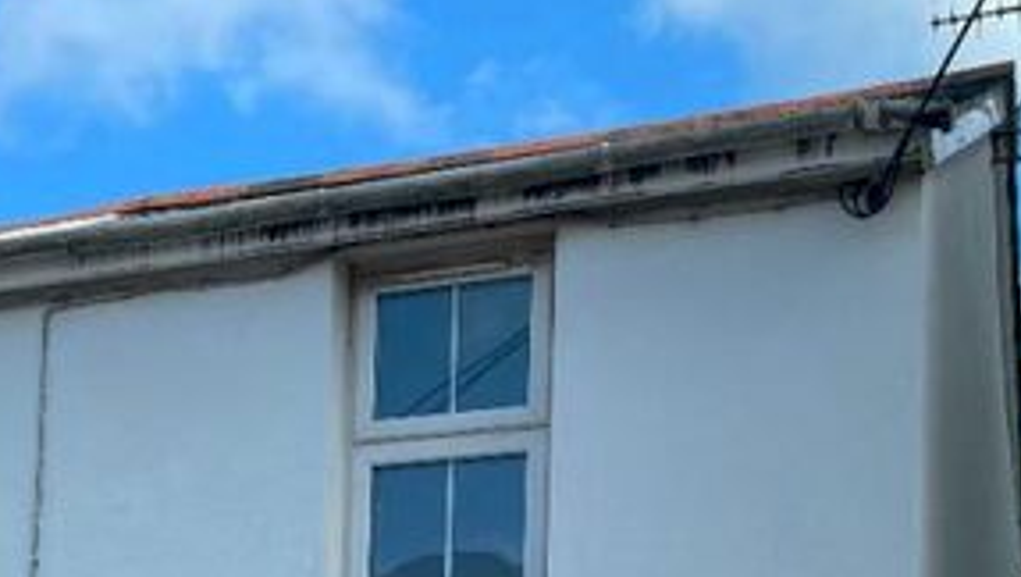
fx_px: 1870
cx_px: 430
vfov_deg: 15.9
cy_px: 892
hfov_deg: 30.5
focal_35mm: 69
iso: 32
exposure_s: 1/2174
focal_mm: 4.2
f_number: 1.6
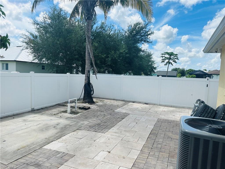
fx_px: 156
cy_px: 84
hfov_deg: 71.6
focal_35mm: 24
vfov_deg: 56.8
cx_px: 112
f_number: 1.78
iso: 80
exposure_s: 1/5848
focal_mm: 6.86
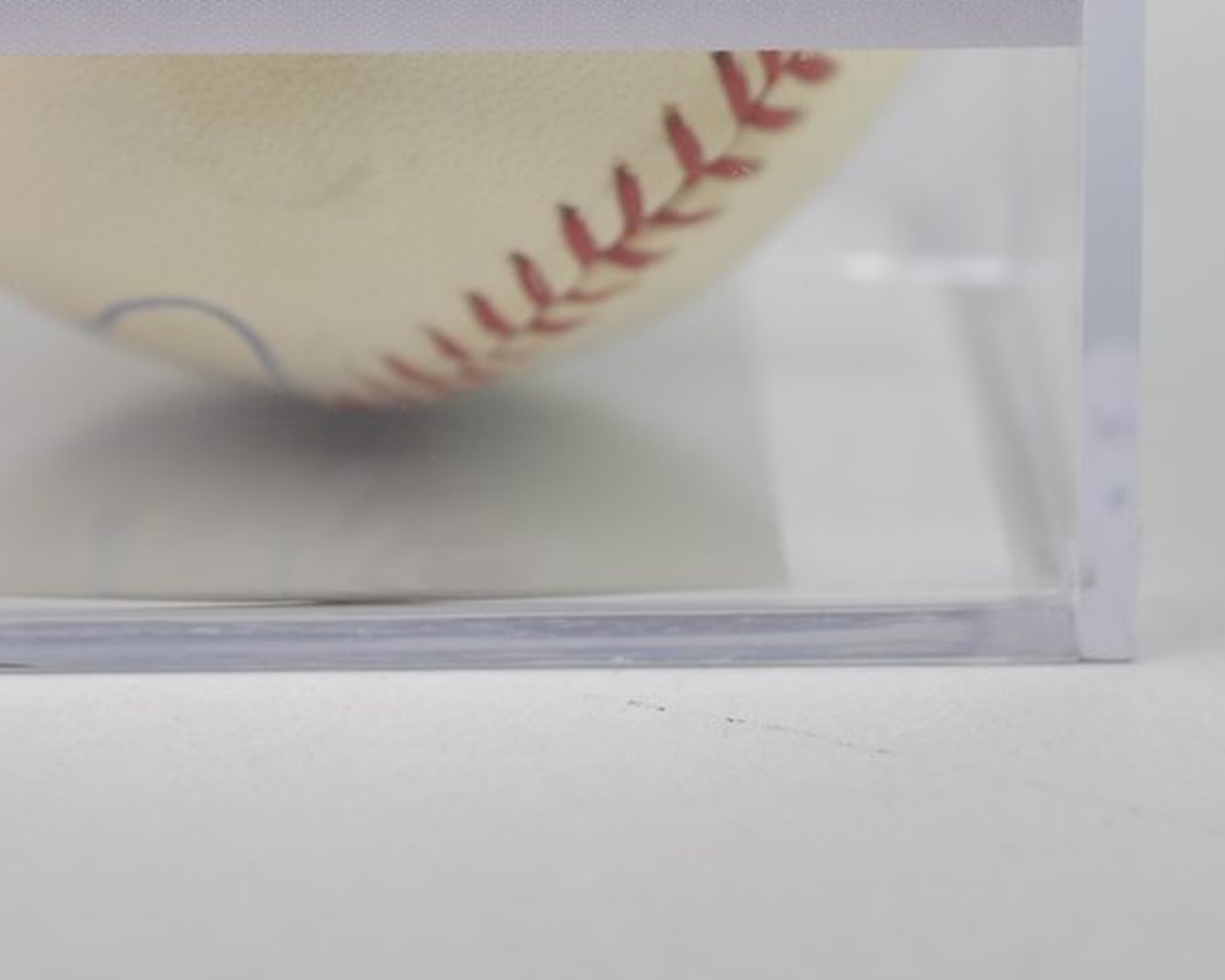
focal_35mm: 169
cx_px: 348
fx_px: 6126
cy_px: -204
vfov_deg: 9.0
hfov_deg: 11.4
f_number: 3.5
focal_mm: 40
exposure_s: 1/50
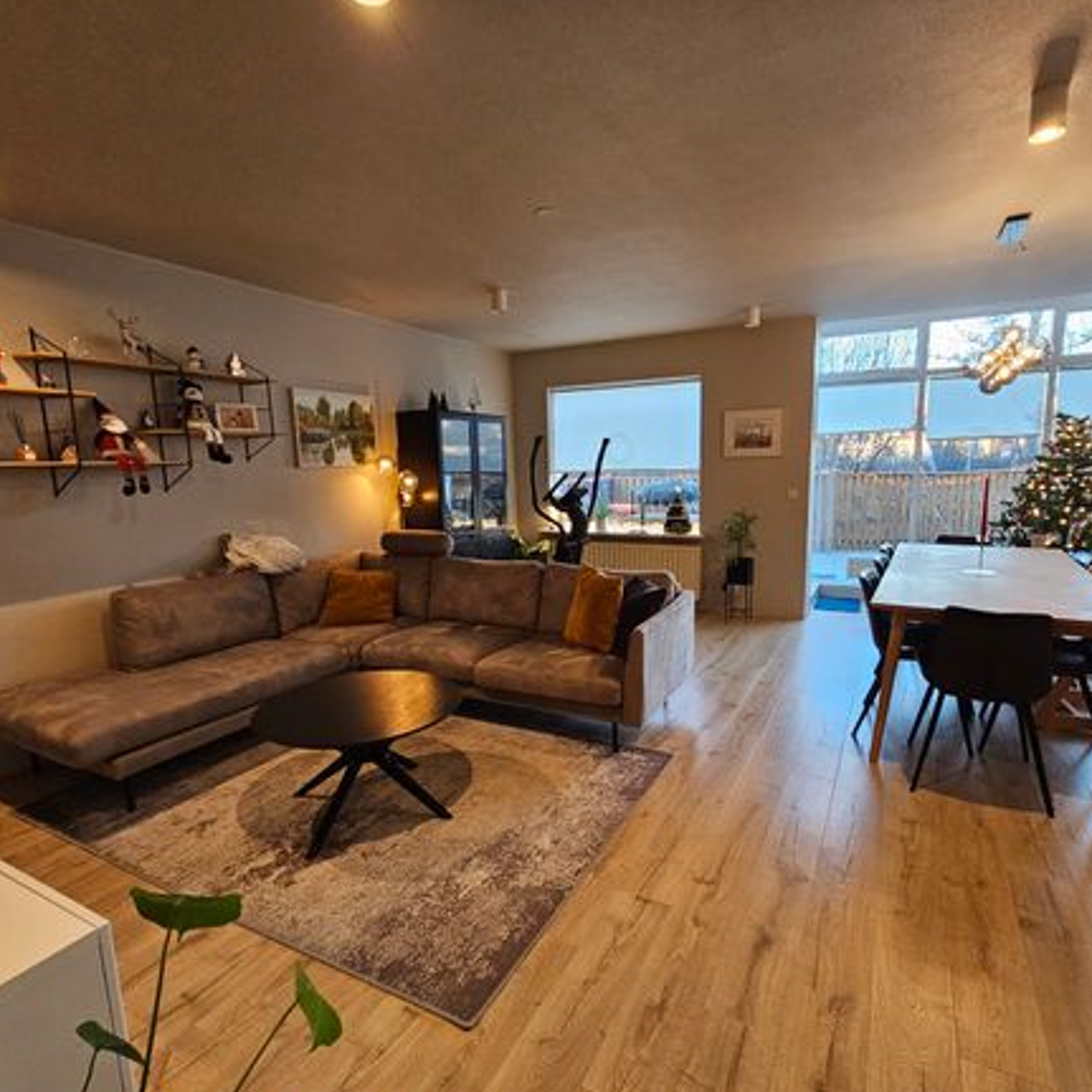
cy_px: 562
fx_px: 571
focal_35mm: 16
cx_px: 573
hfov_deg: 87.4
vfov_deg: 87.4
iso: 320
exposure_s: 1/50
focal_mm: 2.2
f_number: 2.2
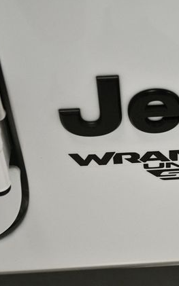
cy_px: 142
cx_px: 189
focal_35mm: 93
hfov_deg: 13.8
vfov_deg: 22.3
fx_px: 726
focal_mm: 40
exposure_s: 1/125
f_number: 4.5
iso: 1800
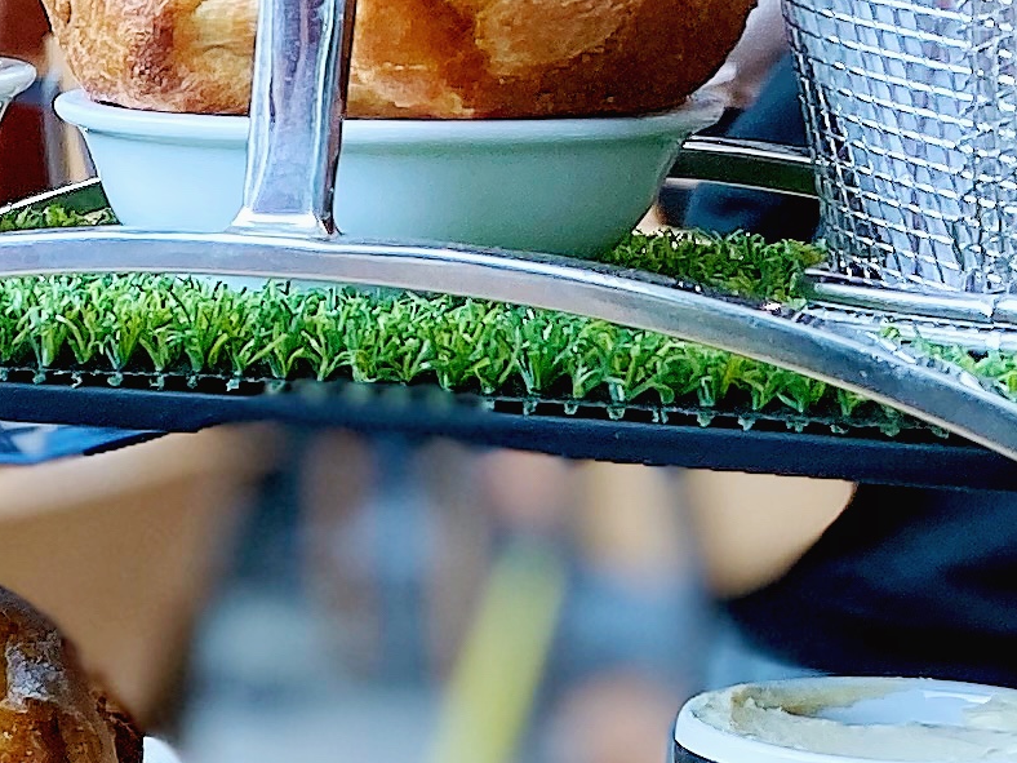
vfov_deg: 10.8
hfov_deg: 13.3
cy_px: 1063
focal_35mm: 133
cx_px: -830
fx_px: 3907
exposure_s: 1/100
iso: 125
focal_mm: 4.25
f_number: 1.8
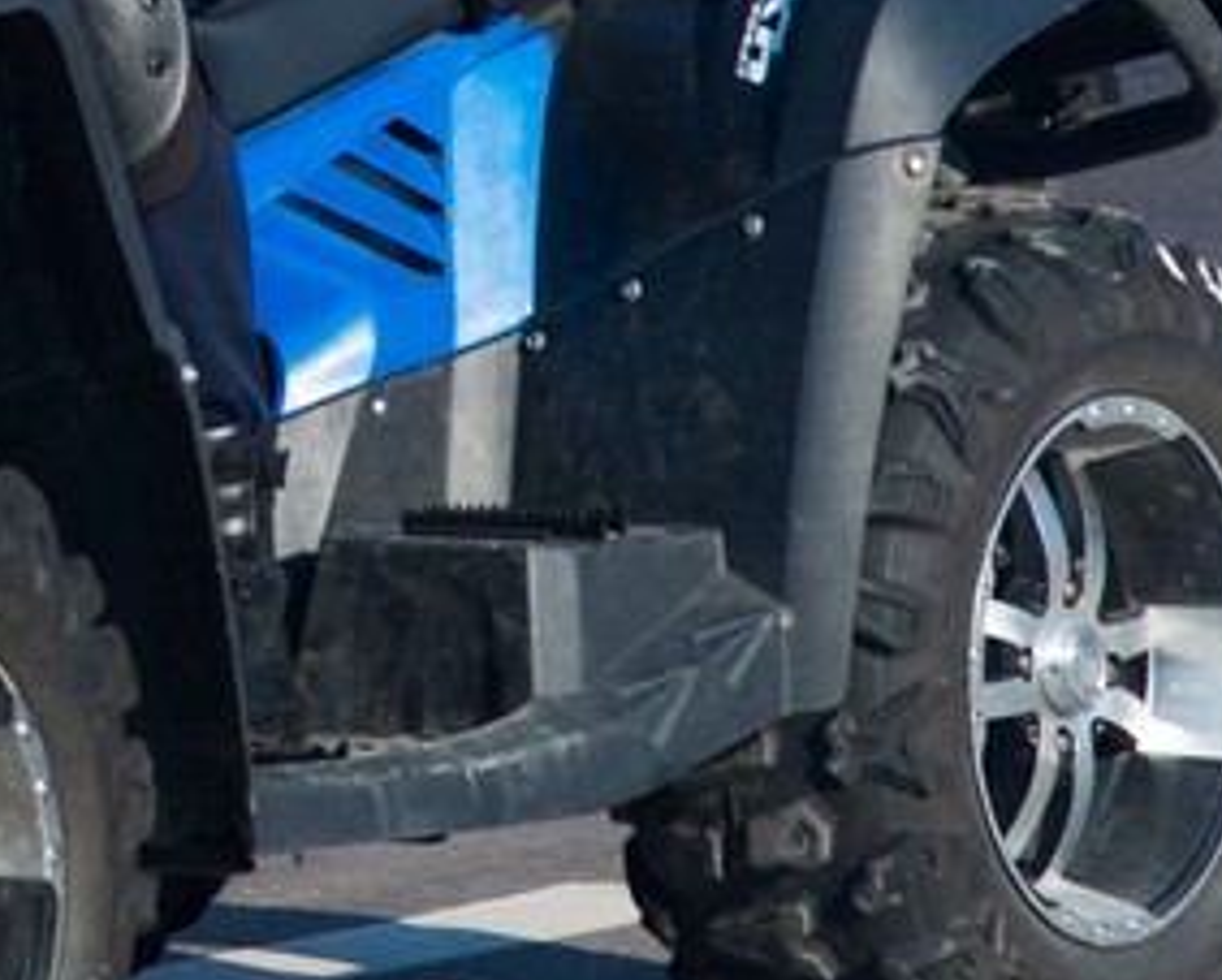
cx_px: -728
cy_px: -566
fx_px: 14626
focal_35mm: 404
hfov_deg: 4.7
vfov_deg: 3.8
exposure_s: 1/250
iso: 100
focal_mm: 85
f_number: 9
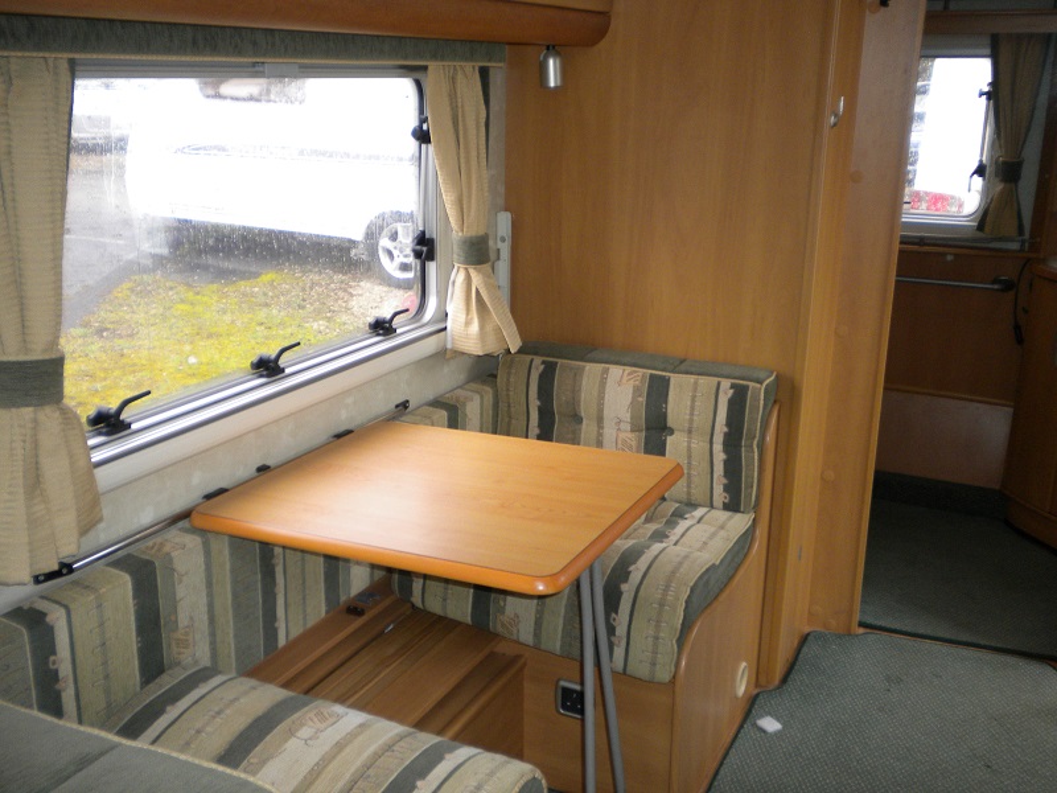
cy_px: 396
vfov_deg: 40.7
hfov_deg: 52.6
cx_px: 528
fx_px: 1069
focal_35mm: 35
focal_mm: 6.3
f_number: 3.1
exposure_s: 1/60
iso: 175
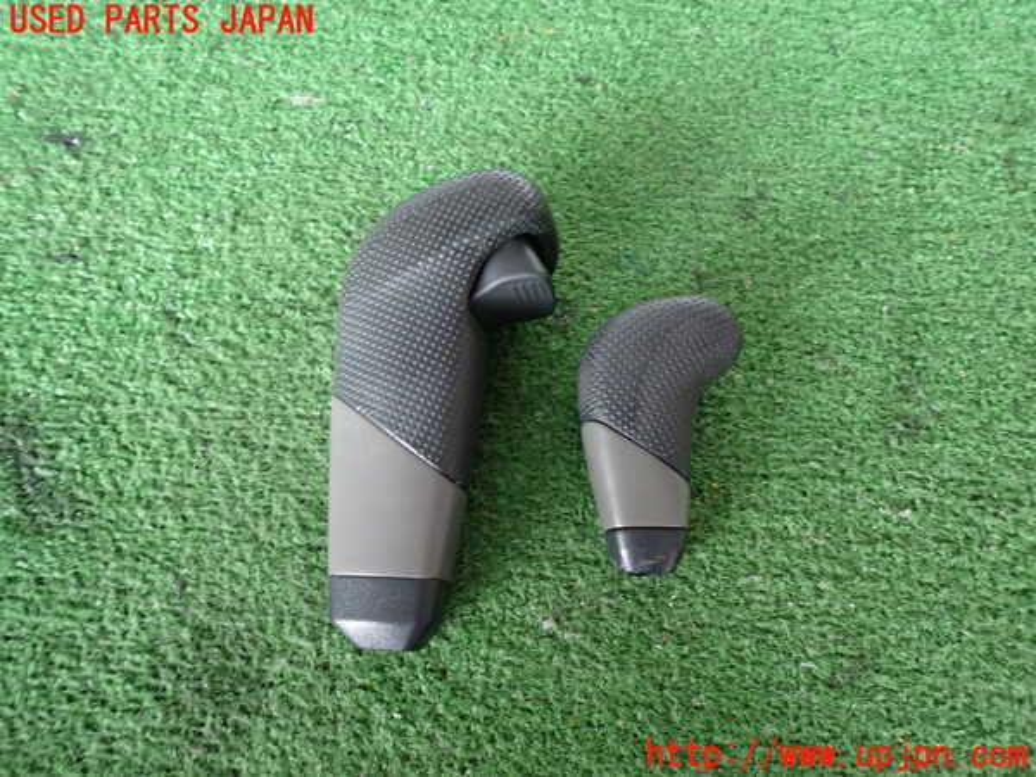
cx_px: 518
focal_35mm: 25
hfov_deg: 69.4
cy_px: 388
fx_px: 748
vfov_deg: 54.9
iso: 250
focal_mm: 4.5
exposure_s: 1/30
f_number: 2
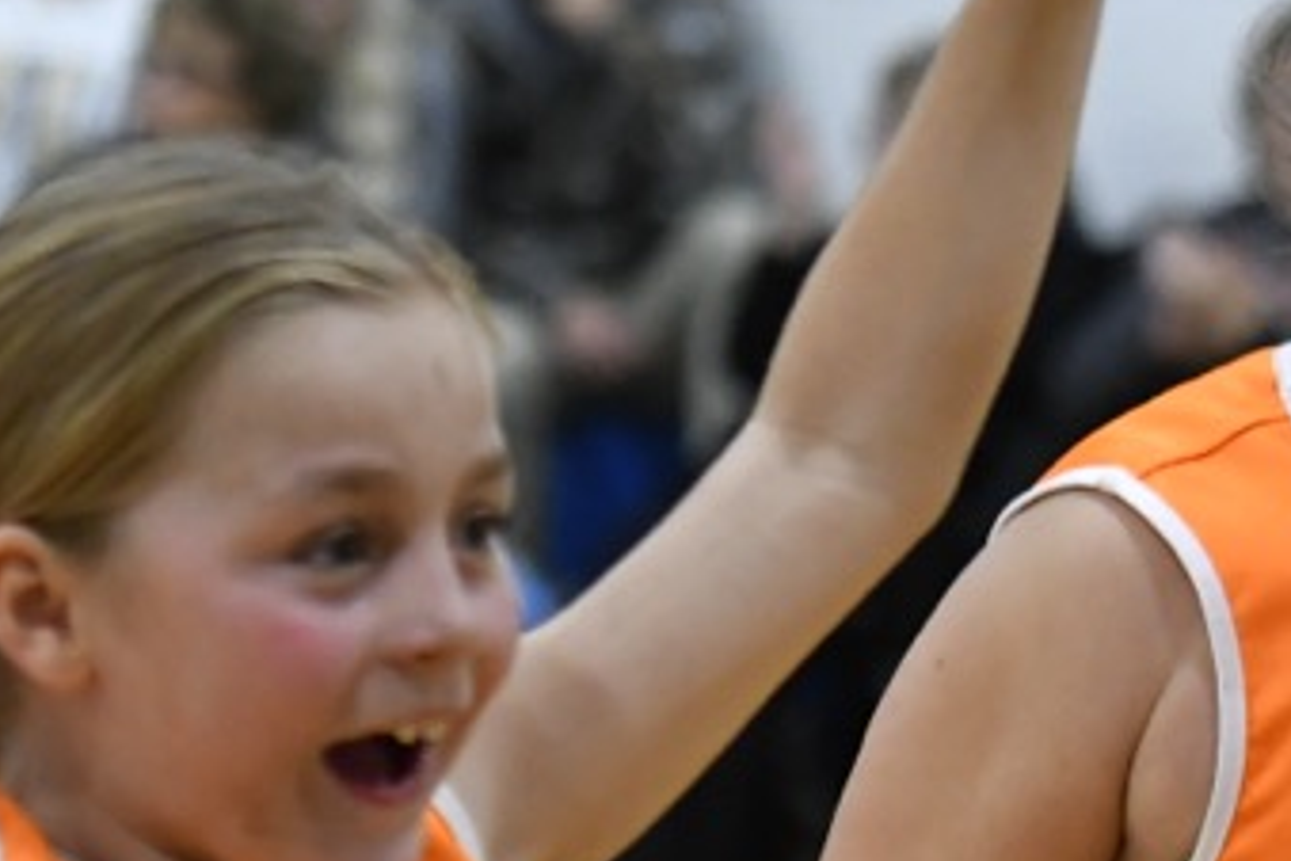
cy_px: 598
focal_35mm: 372
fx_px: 13339
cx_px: 1116
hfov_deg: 5.5
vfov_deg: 3.7
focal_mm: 70
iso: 2500
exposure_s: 1/1000
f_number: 2.8
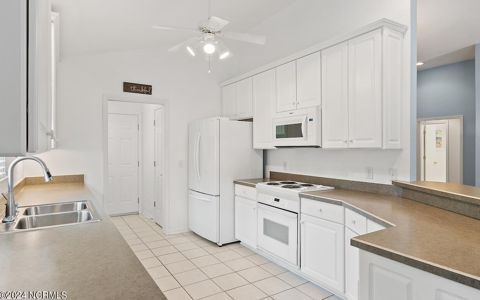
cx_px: 245
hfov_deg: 82.3
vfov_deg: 57.3
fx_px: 275
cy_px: 145
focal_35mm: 21
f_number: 4.5
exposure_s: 1/4
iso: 100
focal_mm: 10
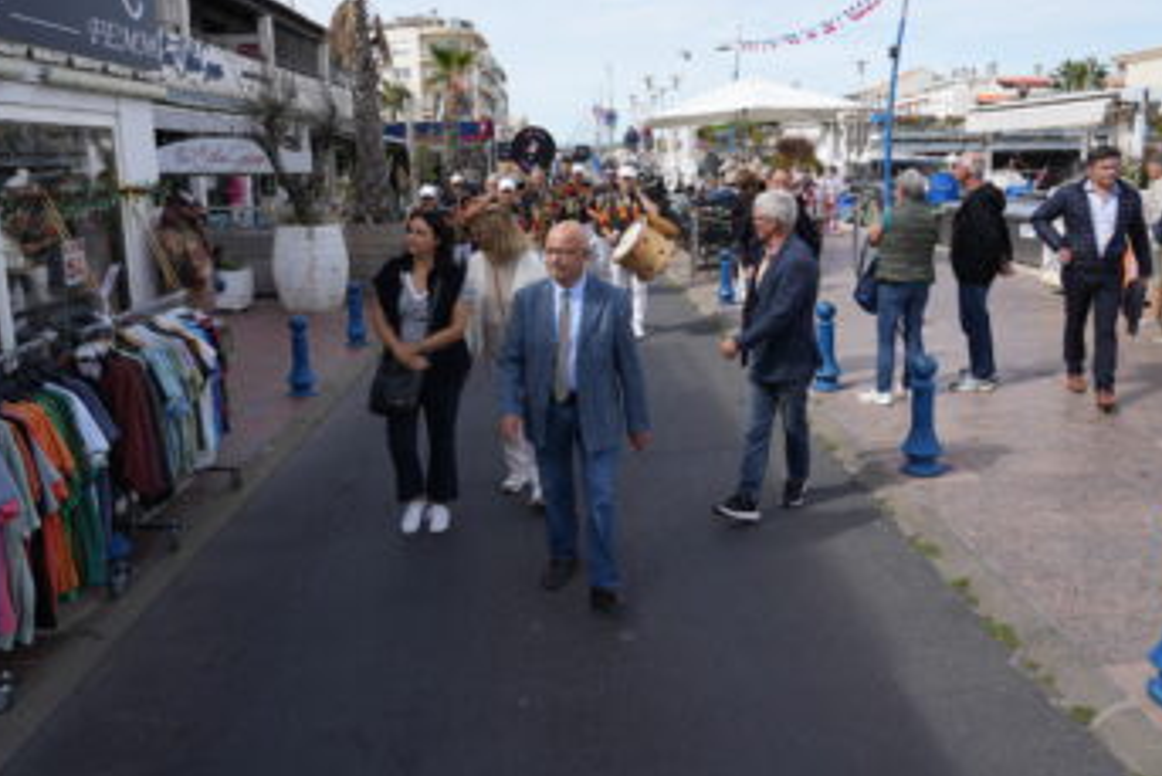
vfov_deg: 46.3
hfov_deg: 65.4
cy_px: 334
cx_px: 573
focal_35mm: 28
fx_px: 904
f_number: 5.6
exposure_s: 1/400
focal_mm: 24
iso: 125
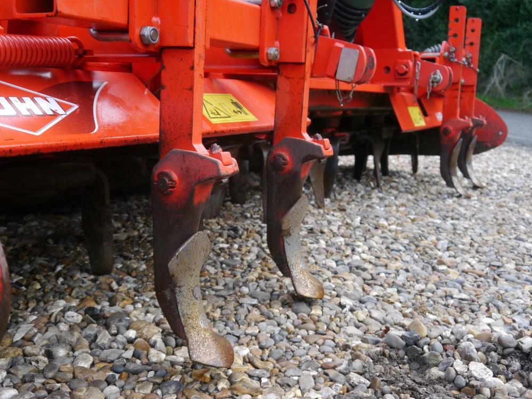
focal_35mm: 39
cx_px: 269
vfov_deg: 36.8
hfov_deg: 47.9
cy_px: 195
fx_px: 599
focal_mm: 19
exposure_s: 1/100
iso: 160
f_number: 4.5
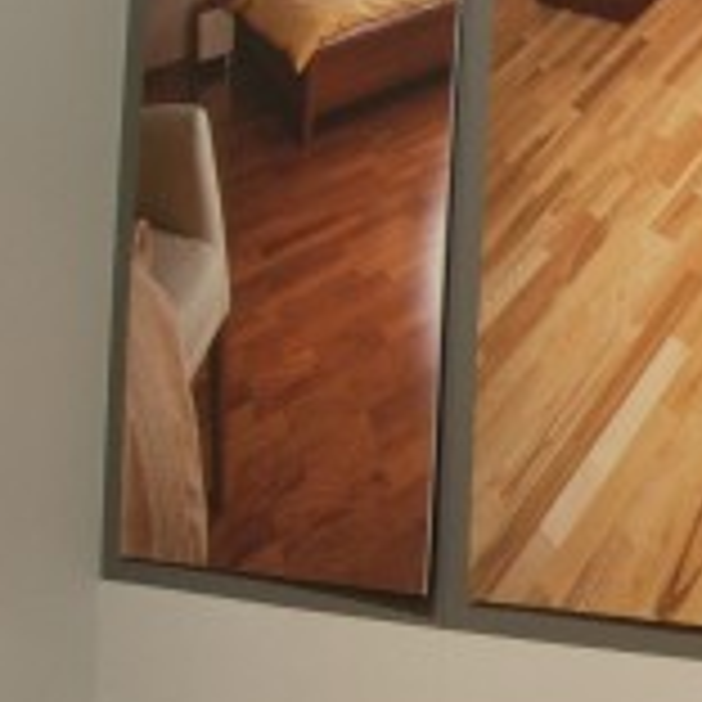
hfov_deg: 12.4
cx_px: 1274
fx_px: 2960
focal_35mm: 129
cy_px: 270
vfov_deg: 13.5
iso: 64
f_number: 2.8
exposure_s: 1/42.7
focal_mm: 7.8
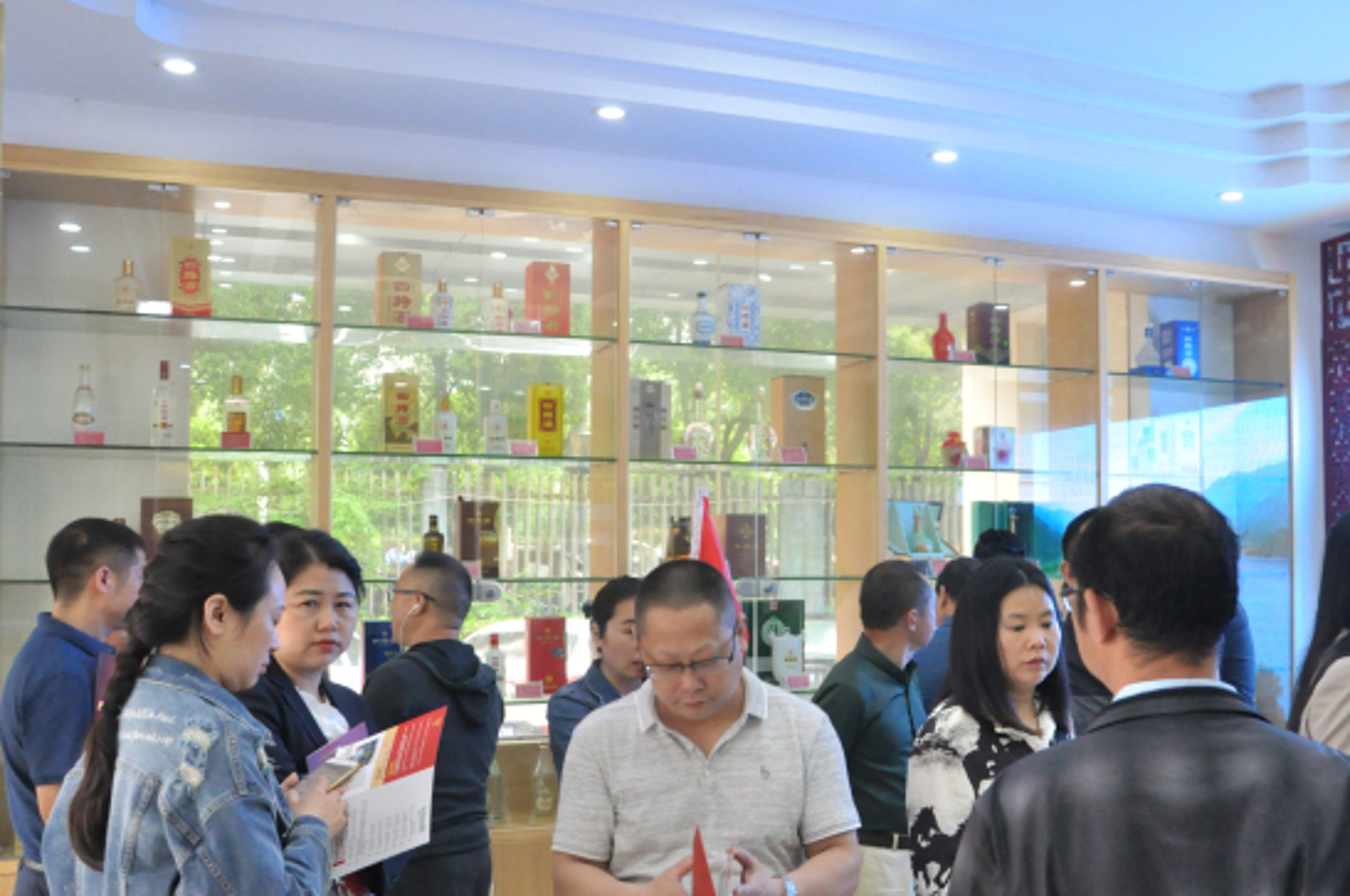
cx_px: 859
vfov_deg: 35.7
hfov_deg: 51.3
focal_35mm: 37
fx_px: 1385
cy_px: 533
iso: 1800
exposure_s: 1/100
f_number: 5
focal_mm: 18
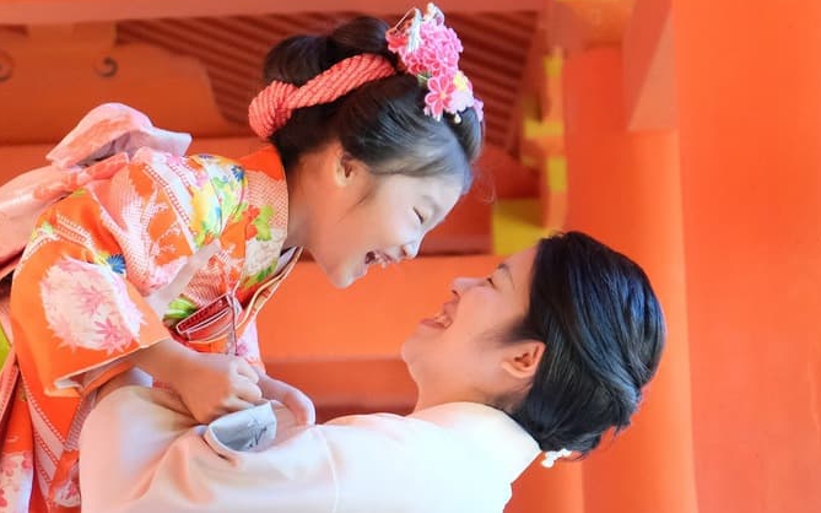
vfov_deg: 7.3
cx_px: 150
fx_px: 4027
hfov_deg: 11.6
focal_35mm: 180
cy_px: 421
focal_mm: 54.5
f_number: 4
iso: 2500
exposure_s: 1/320
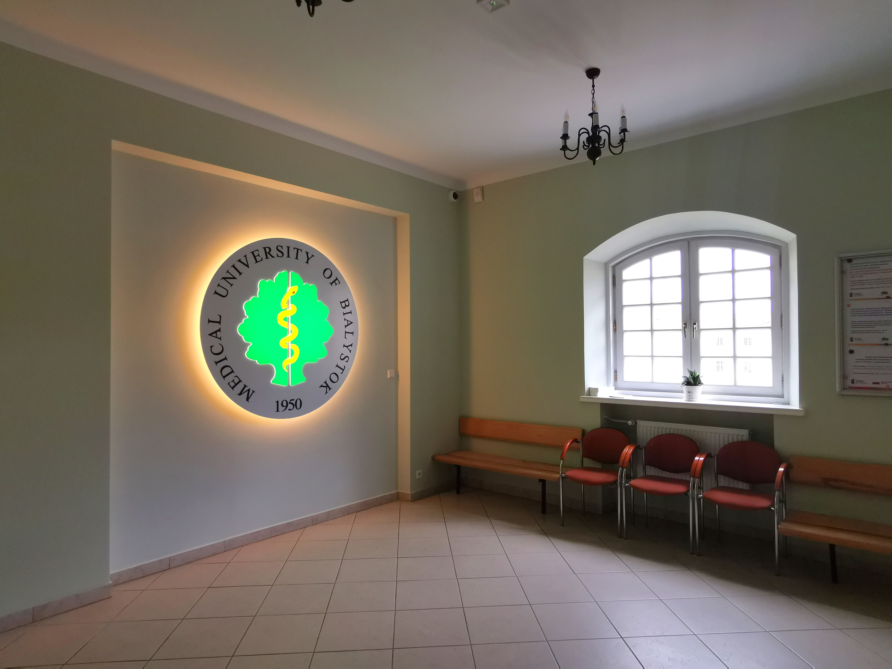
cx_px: 446
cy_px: 334
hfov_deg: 79.0
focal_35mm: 21
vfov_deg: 63.4
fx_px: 541
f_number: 2.2
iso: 250
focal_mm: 2.35
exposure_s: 1/50
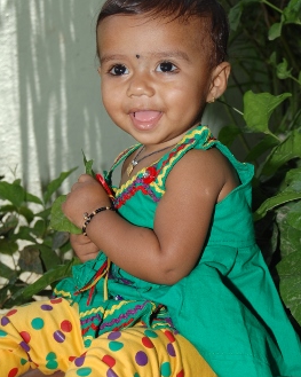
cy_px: 149
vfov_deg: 21.5
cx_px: 150
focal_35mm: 89
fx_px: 992
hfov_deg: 17.3
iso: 200
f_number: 8
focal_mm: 52
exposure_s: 1/80
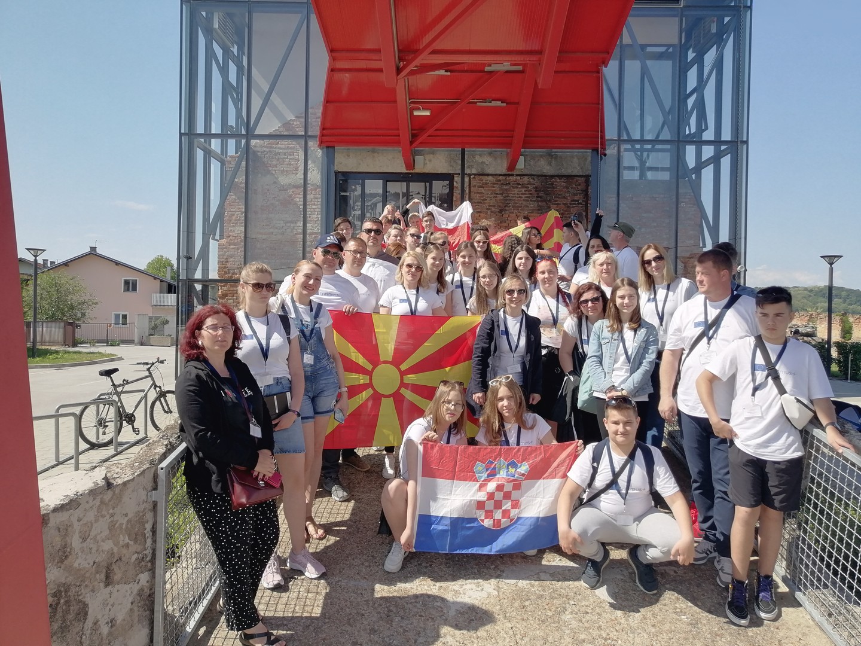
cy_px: 323
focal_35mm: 26
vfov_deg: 53.1
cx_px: 430
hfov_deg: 67.3
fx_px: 647
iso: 50
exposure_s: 1/459
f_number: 1.8
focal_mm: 3.96
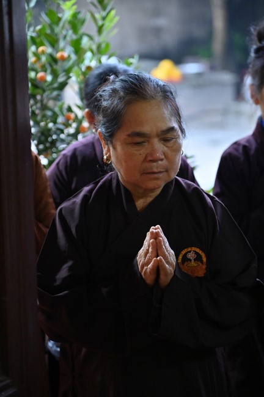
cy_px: 198
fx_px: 1323
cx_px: 132
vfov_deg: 17.1
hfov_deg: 11.4
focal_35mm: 120
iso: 3200
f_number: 4
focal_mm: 120
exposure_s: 1/60
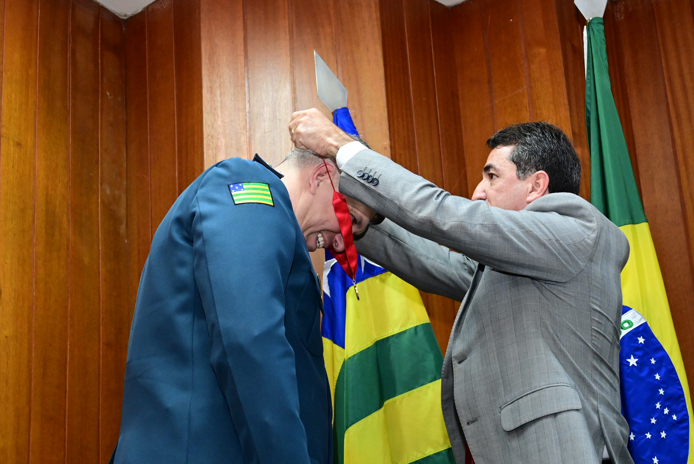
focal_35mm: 60
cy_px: 232
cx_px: 347
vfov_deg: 22.7
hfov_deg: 33.4
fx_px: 1158
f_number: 4.5
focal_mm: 40
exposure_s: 1/125
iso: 4000
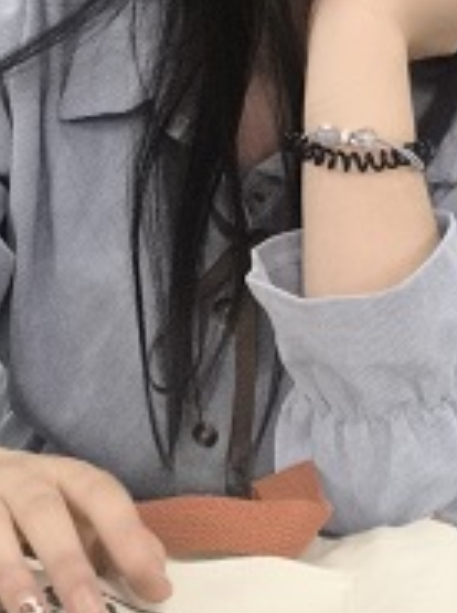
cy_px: -86
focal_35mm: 117
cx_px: 215
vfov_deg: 16.3
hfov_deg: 12.6
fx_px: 2067
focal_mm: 4.75
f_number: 2.4
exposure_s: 1/33.3
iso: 320
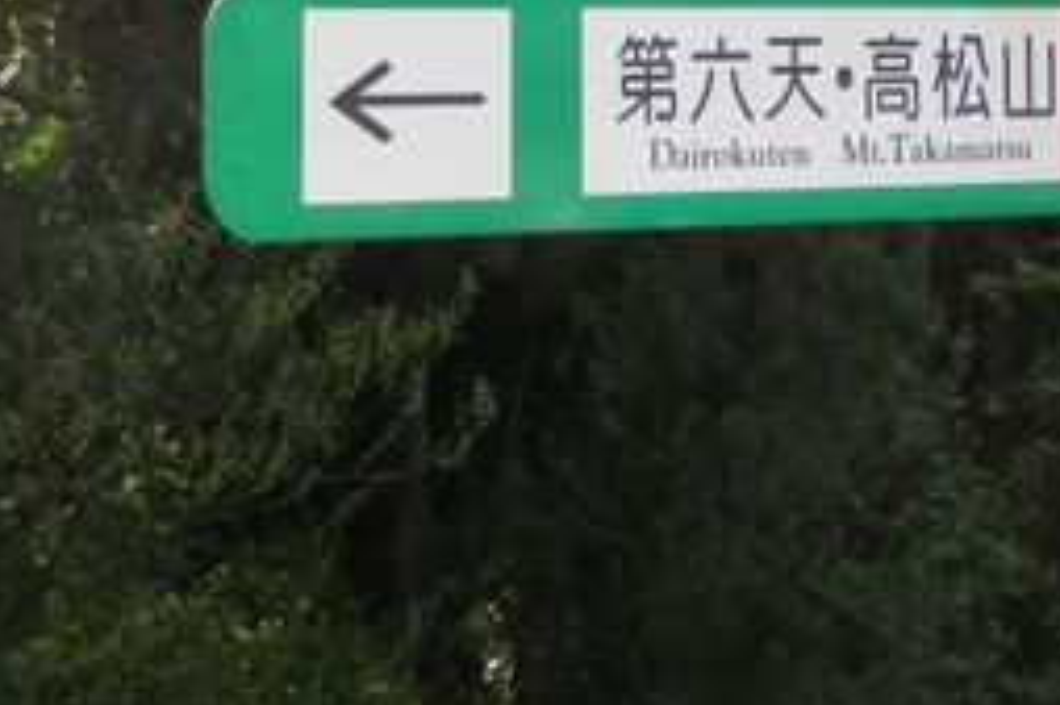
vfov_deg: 10.1
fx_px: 3855
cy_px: -359
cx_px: 822
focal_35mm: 131
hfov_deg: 15.6
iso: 80
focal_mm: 7.3
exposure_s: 1/160
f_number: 3.7
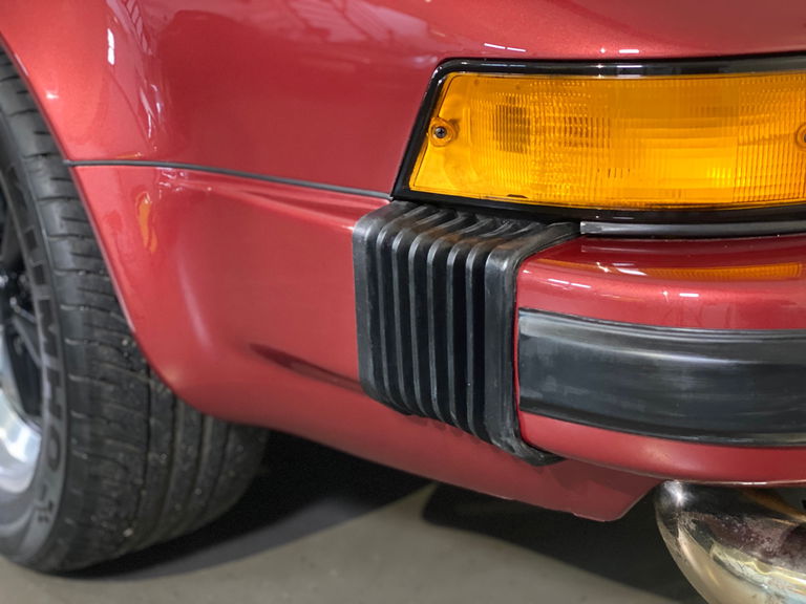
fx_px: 1211
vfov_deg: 28.0
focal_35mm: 52
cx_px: 403
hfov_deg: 36.8
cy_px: 302
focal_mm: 6
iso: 500
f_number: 2
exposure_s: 1/15
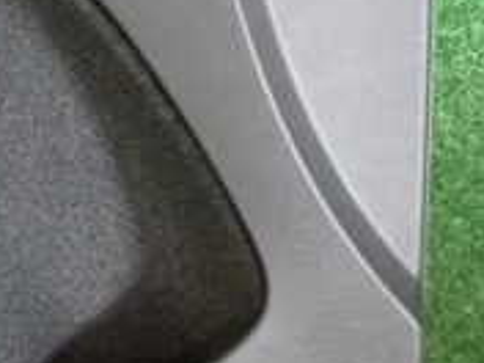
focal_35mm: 102
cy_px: 140
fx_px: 1426
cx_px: -223
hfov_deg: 17.5
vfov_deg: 14.5
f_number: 2.3
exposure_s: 1/60
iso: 1600
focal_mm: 5.4
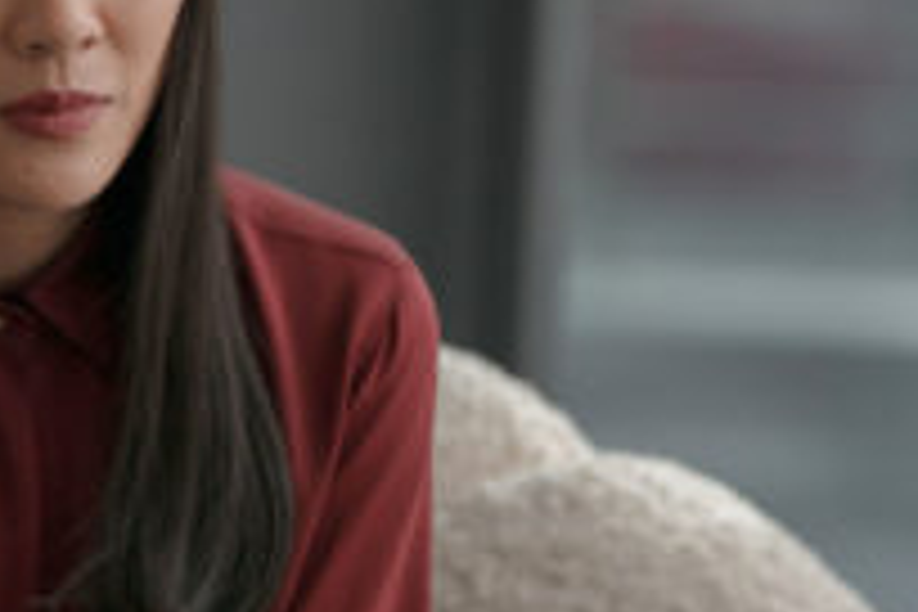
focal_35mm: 379
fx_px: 9664
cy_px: 266
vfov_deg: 3.6
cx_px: 324
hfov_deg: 5.4
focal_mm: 129
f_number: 2.8
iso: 500
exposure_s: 1/250
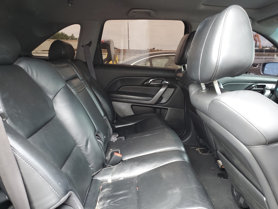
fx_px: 209
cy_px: 104
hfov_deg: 67.3
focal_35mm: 26
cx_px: 139
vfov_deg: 53.1
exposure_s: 1/60.2
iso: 62
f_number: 1.5
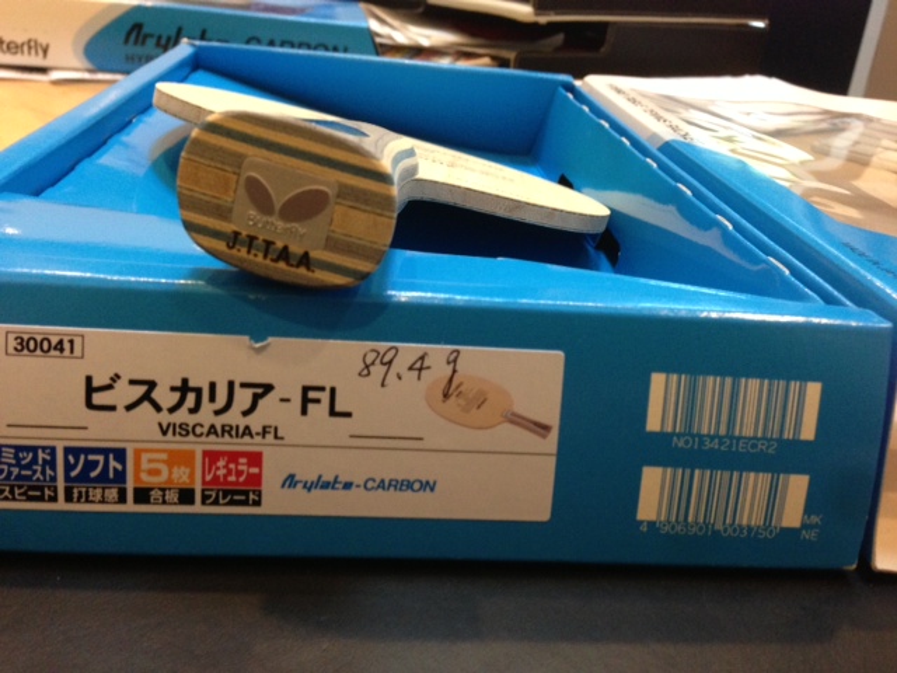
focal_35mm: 33
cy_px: 336
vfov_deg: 42.9
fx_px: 855
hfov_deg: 55.4
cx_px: 448
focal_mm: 4.13
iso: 250
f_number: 2.4
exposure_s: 1/20
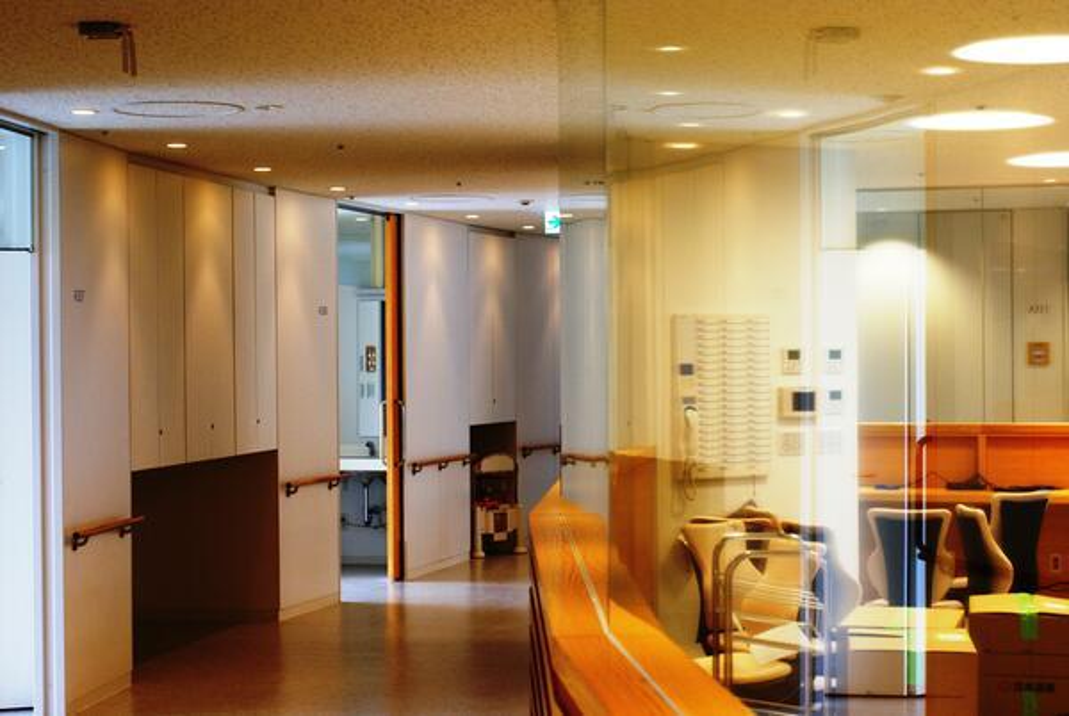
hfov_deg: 27.0
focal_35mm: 75
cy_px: 358
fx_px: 2230
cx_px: 534
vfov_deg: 18.2
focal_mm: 50
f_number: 5
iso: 400
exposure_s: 1/40
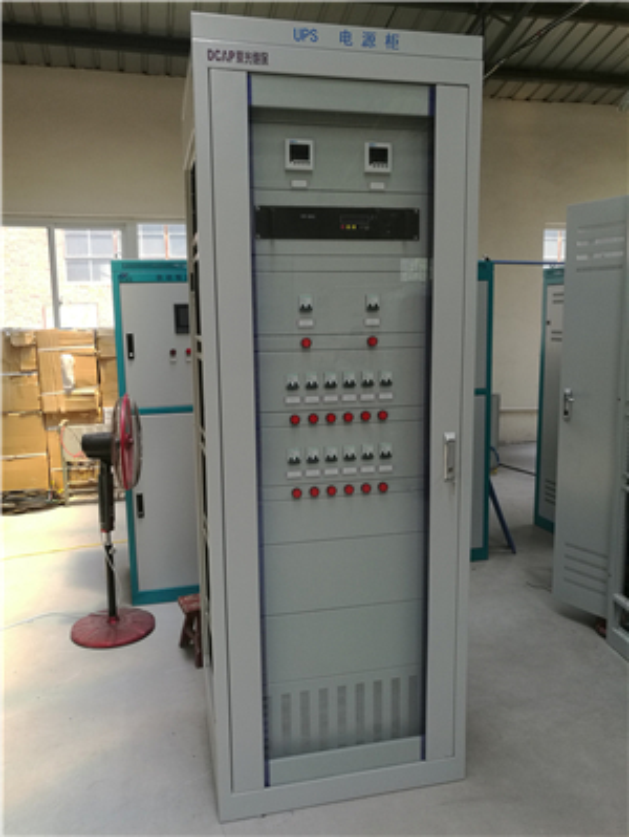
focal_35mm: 27
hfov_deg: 51.4
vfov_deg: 65.3
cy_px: 418
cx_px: 314
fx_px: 653
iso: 50
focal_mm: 4.04
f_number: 2
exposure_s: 1/145
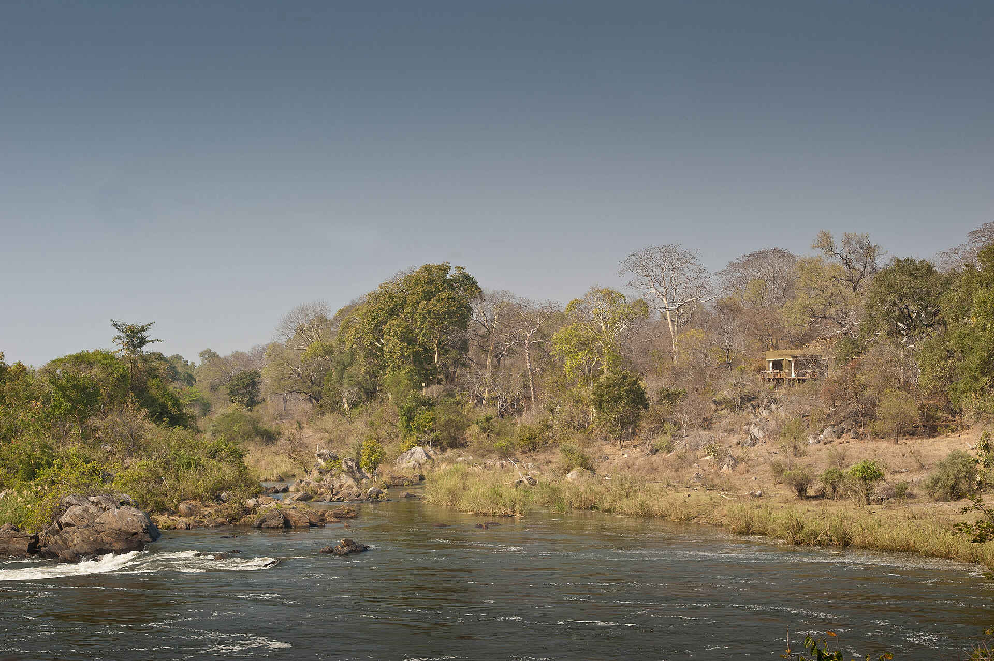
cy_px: 330
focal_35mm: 90
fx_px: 2484
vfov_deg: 15.2
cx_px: 497
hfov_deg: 22.6
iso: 400
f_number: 13
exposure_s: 1/125
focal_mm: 90
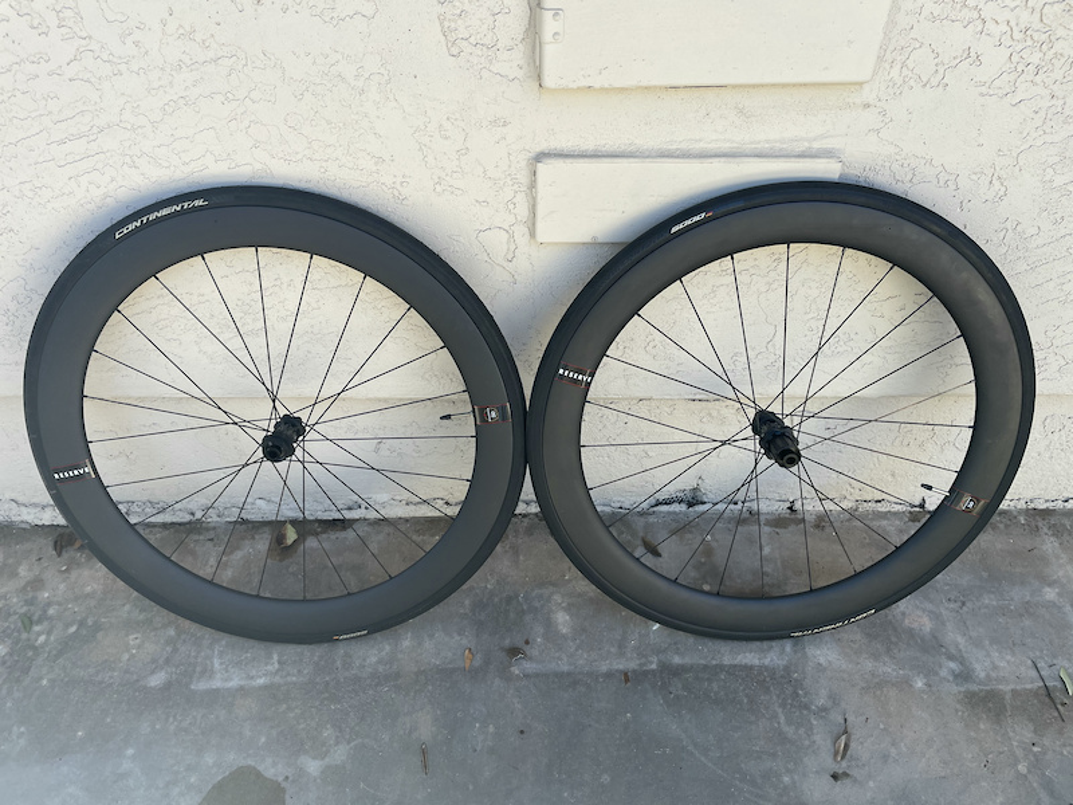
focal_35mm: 26
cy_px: 402
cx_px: 536
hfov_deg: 67.3
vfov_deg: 53.1
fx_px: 806
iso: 32
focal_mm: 4.2
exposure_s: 1/314
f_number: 1.6
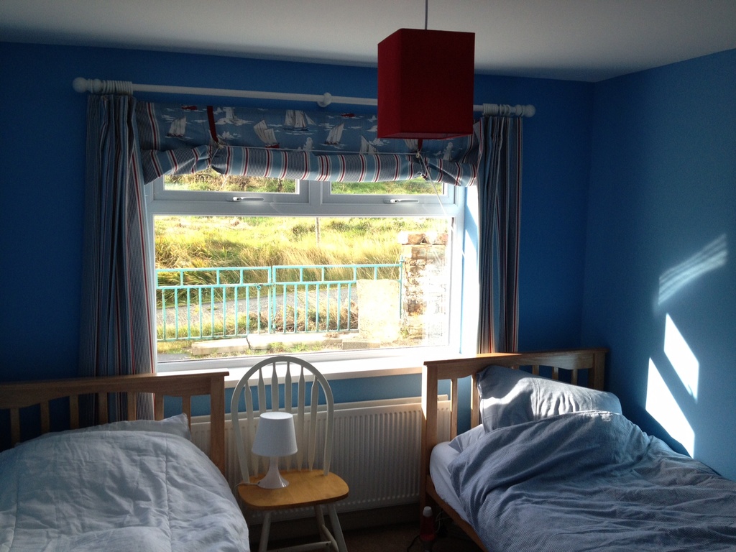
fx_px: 744
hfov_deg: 52.6
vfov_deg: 40.7
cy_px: 276
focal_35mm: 35
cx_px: 368
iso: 80
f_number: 2.4
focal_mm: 4.28
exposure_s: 1/314
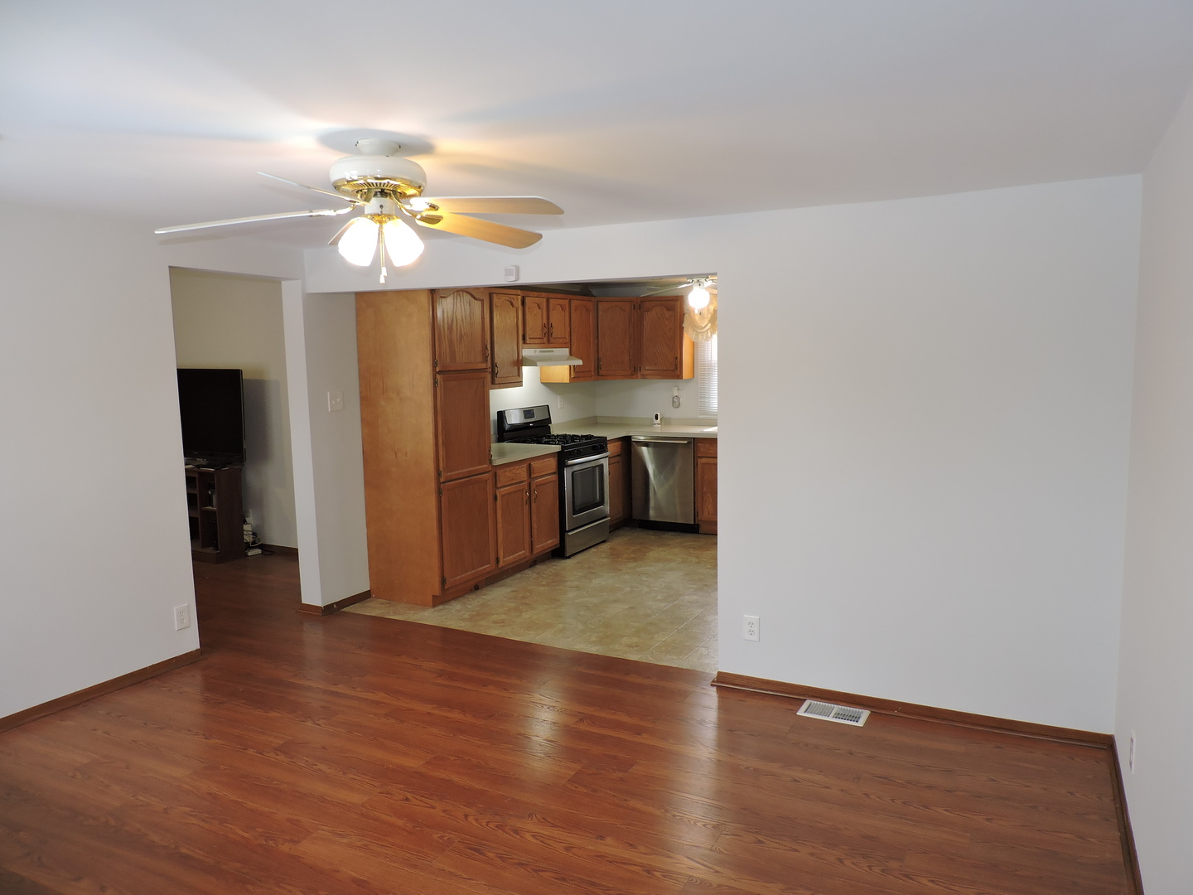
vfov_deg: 56.8
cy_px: 448
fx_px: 827
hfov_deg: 71.6
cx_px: 596
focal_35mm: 24
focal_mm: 4.3
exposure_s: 1/40
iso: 160
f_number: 3
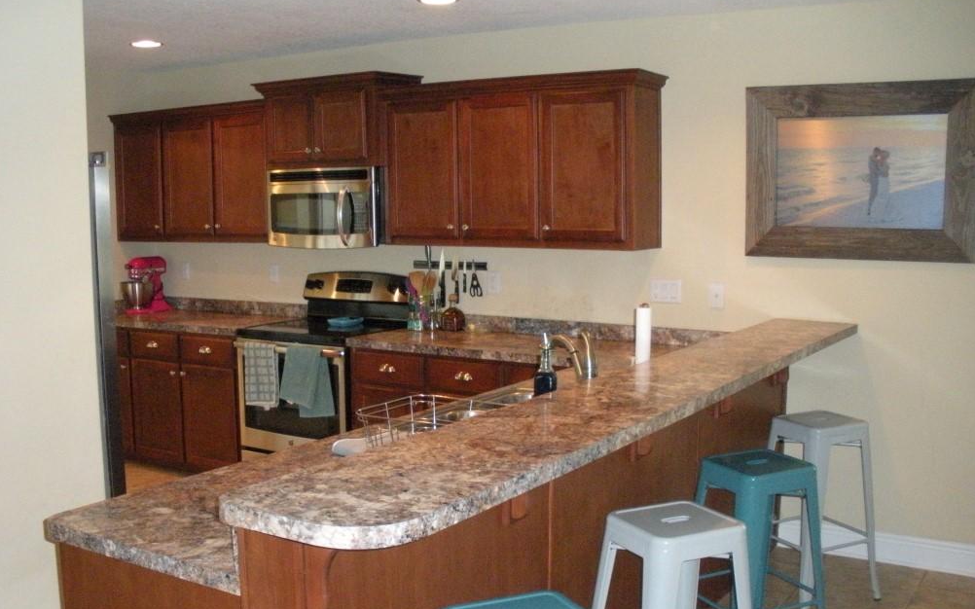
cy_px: 348
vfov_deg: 32.7
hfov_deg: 50.4
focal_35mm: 39
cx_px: 479
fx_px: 1036
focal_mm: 6.3
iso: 757
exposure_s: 1/60
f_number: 3.5
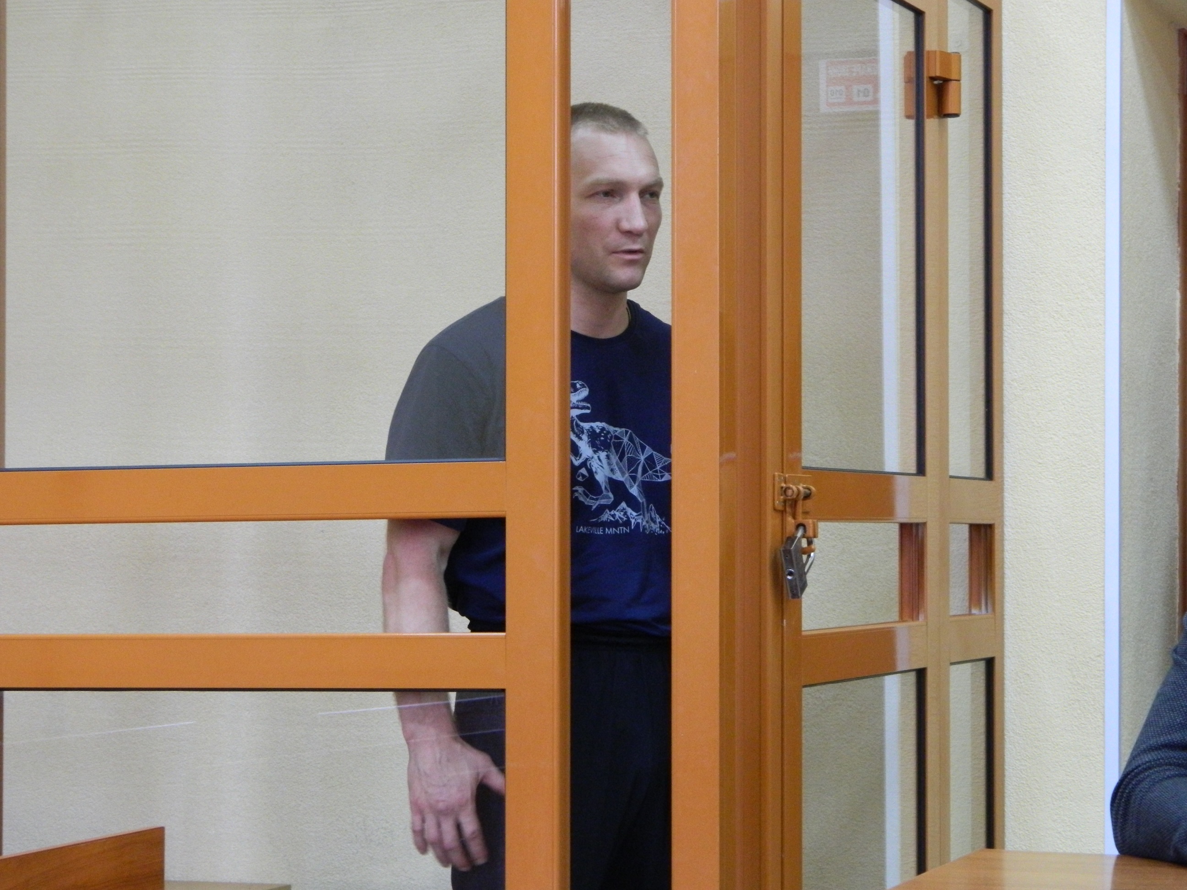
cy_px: 445
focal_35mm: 103
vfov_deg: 14.4
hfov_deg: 19.1
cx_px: 594
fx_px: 3532
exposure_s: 1/25
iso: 400
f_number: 4.5
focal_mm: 18.6
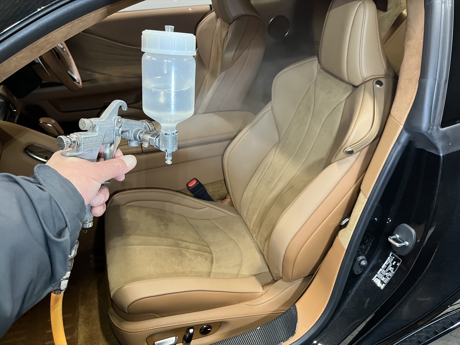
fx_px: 346
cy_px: 172
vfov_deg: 53.1
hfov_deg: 67.3
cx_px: 230
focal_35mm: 26
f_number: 1.6
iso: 400
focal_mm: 5.1
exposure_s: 1/60
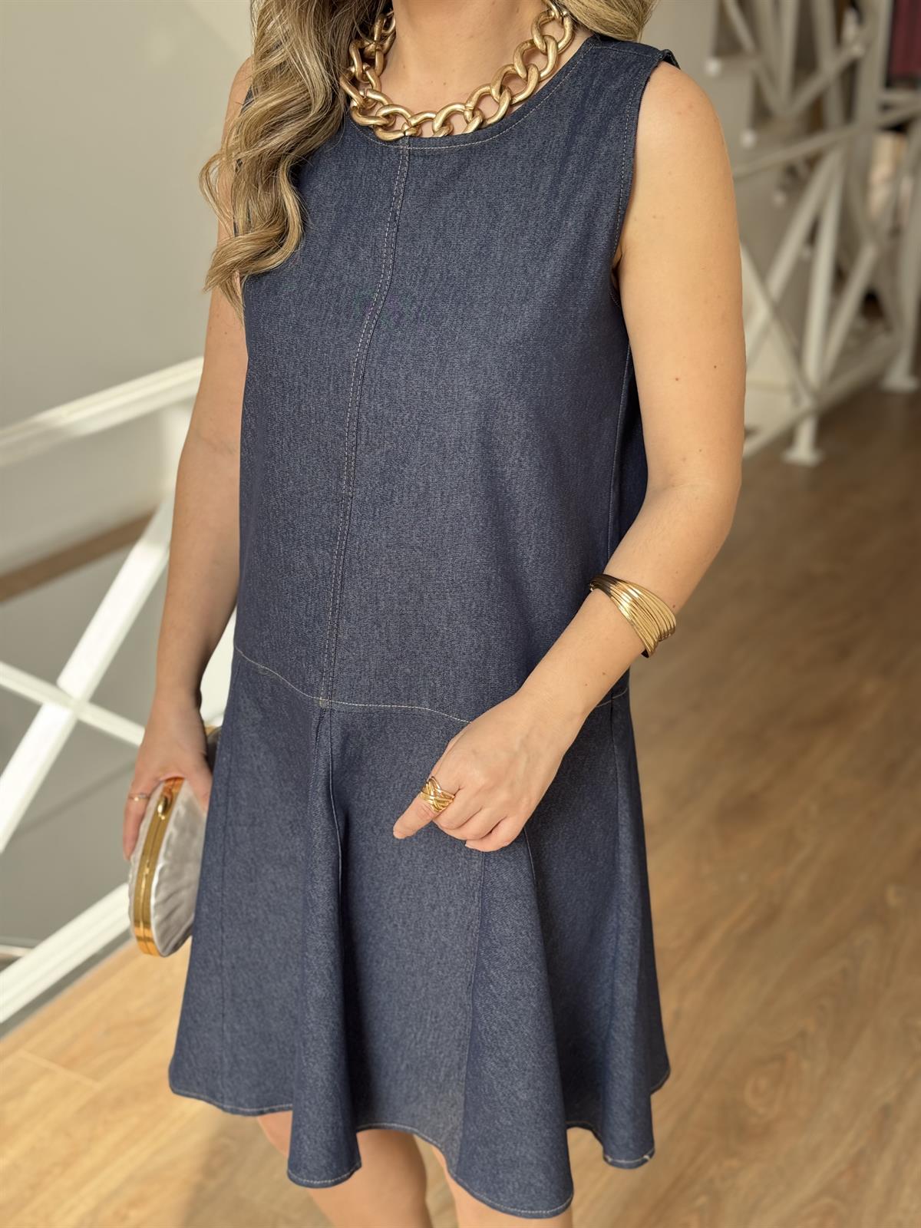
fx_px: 1703
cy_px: 614
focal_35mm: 48
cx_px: 460
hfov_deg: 30.3
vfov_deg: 39.7
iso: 64
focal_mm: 6.76
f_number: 1.78
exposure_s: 1/214
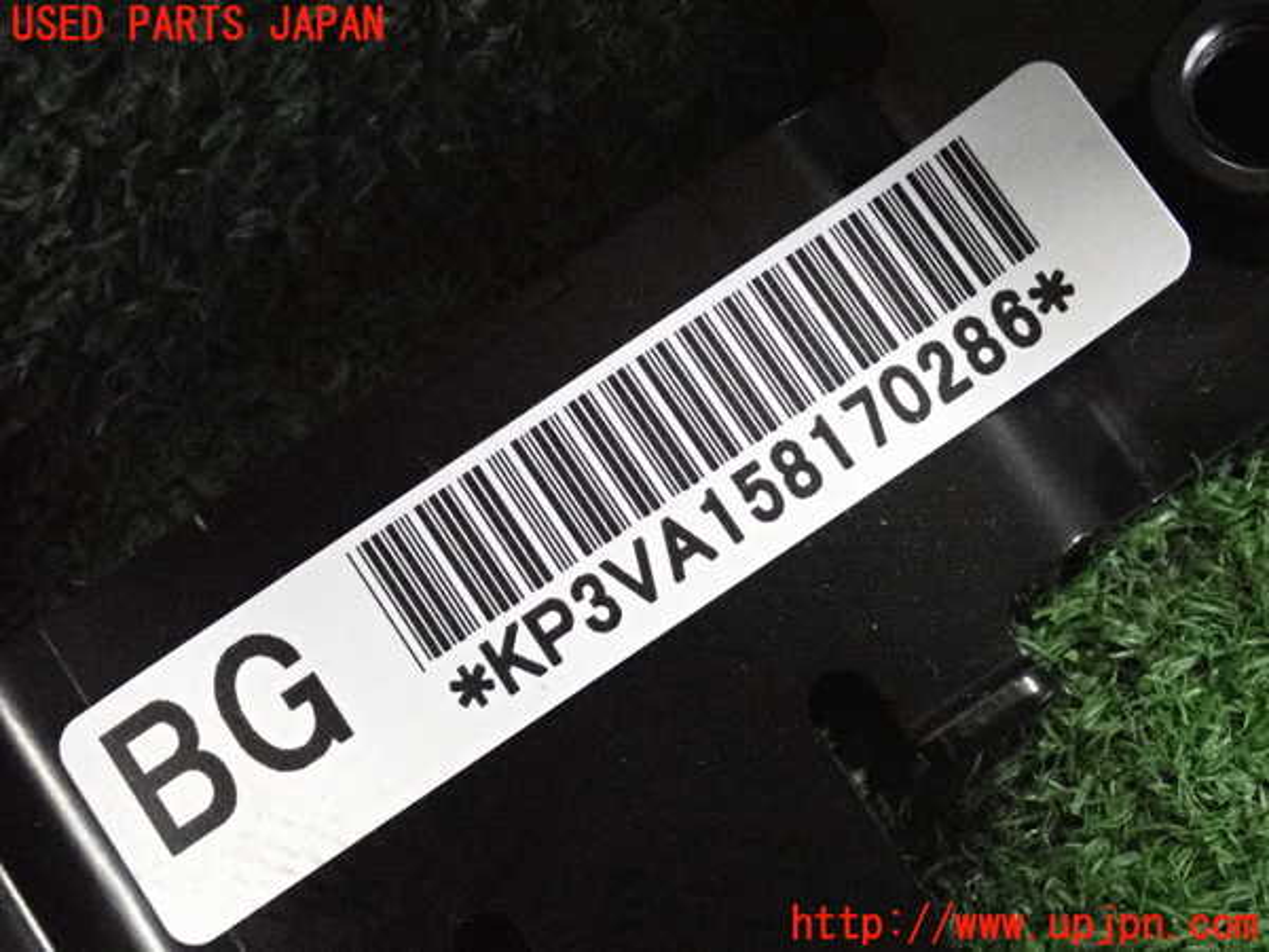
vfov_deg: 21.9
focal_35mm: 67
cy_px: 476
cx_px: 634
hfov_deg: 29.0
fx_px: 2456
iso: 5000
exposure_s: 1/125
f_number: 3.8
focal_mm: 11.88
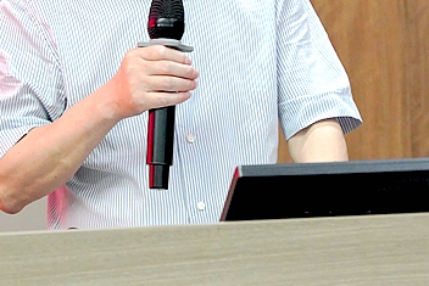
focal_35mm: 159
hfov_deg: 12.9
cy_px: -37
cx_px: 195
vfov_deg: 8.6
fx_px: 1895
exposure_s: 1/160
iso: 4000
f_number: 4
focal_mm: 70
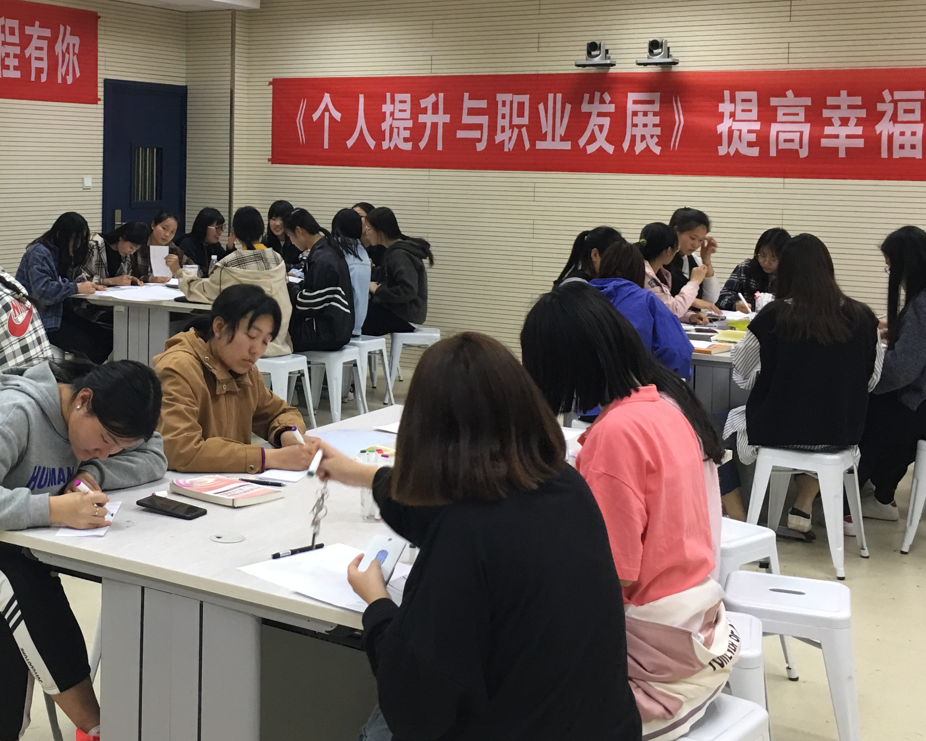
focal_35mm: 49
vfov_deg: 30.5
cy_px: 226
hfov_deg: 37.4
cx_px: 267
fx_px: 1343
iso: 64
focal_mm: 4.15
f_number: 2.2
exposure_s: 1/17
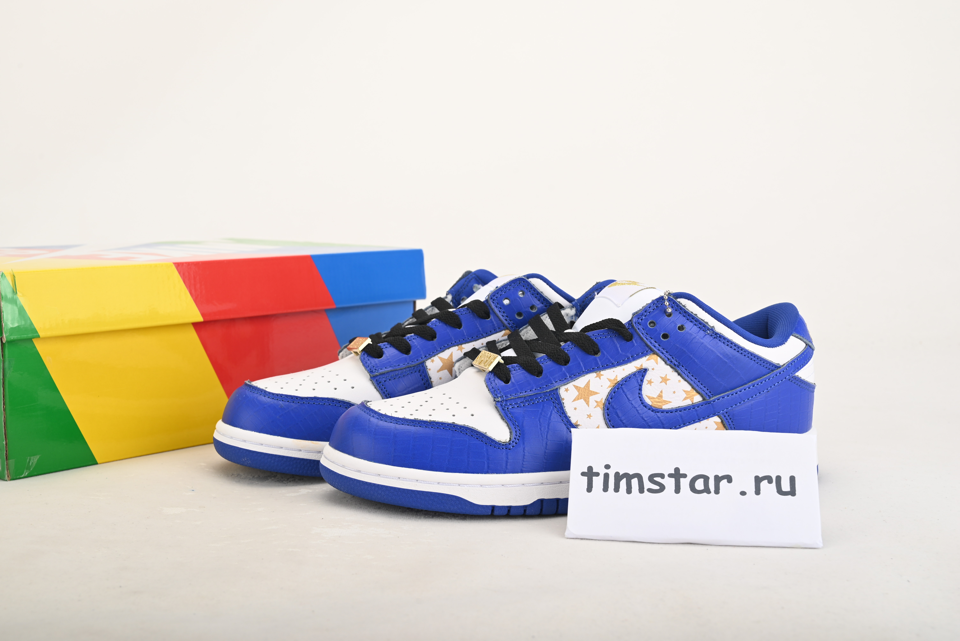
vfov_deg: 29.3
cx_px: 480
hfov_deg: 42.7
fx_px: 1227
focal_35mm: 46
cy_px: 320
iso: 100
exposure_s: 1/200
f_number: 11
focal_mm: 46
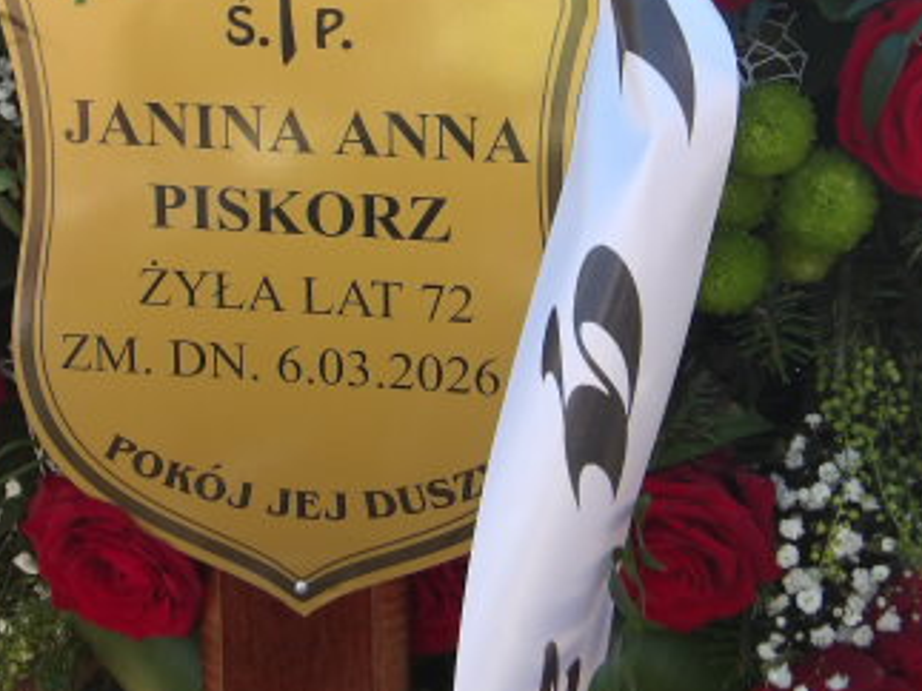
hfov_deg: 18.7
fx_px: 2796
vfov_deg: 14.1
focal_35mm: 105
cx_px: 371
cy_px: 208
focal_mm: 9.4
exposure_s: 1/203
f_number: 4.2
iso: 100
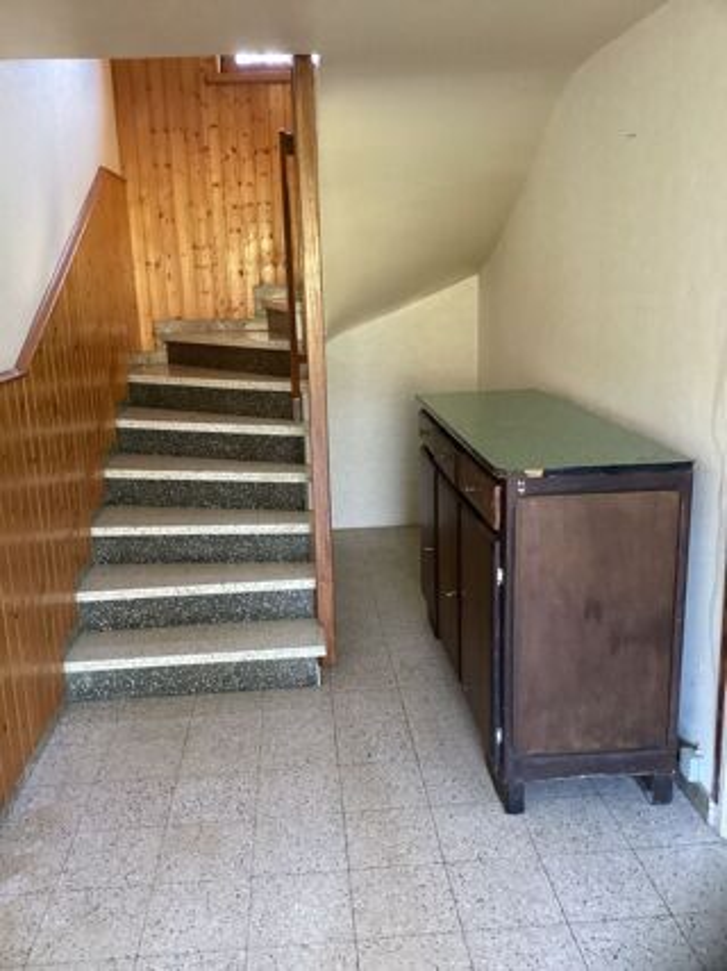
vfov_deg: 58.4
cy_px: 486
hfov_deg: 45.4
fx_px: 869
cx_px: 364
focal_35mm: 31
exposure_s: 1/40
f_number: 2.4
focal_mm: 3.3
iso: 400
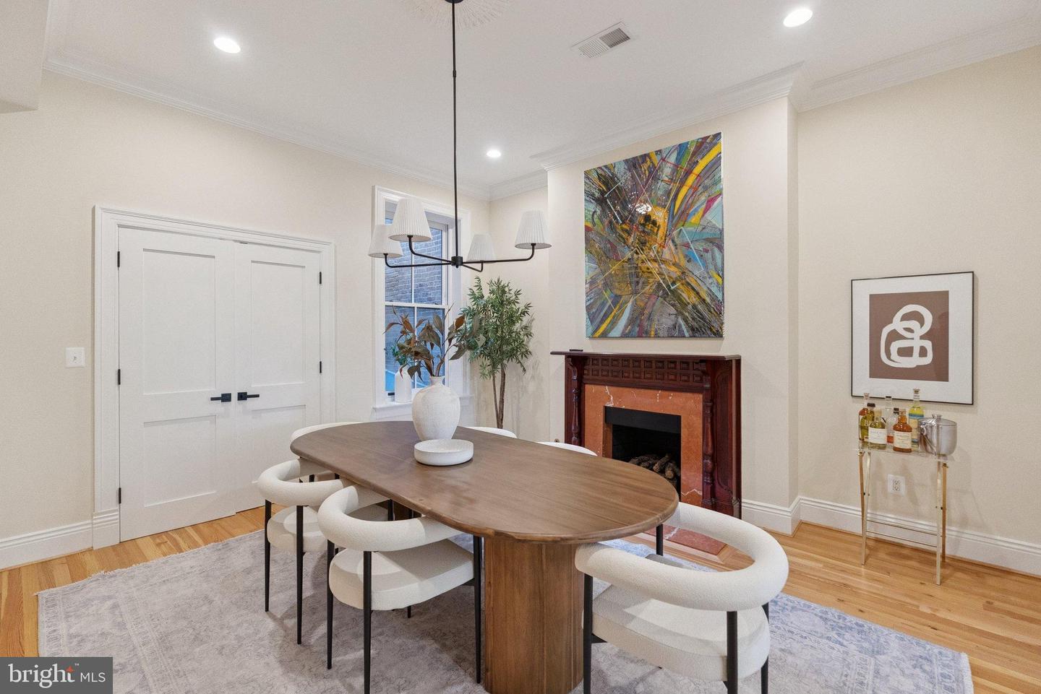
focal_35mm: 16
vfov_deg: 73.8
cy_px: 347
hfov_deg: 96.7
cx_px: 520
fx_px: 463
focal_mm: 16
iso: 4000
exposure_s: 1/160
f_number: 4.5
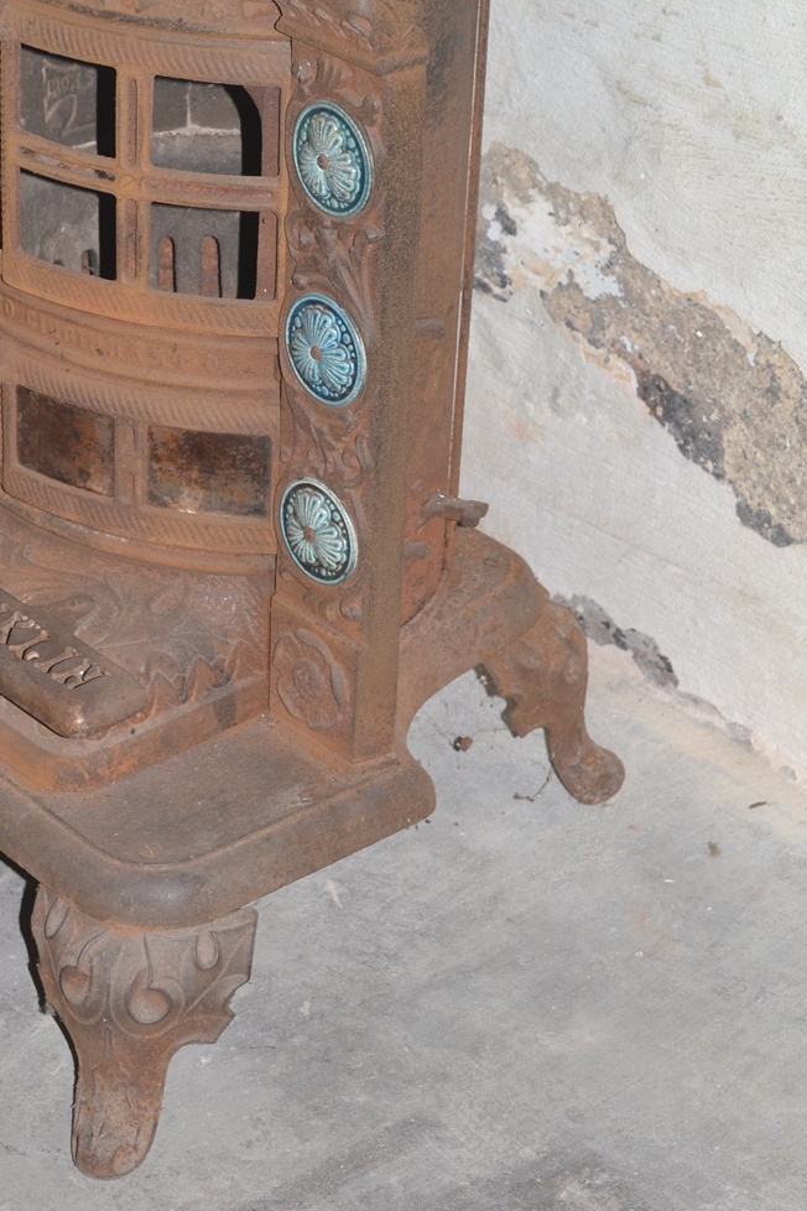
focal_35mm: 92
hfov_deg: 14.8
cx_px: 223
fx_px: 3093
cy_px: 445
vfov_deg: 22.1
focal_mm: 40
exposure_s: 1/60
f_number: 8
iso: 400
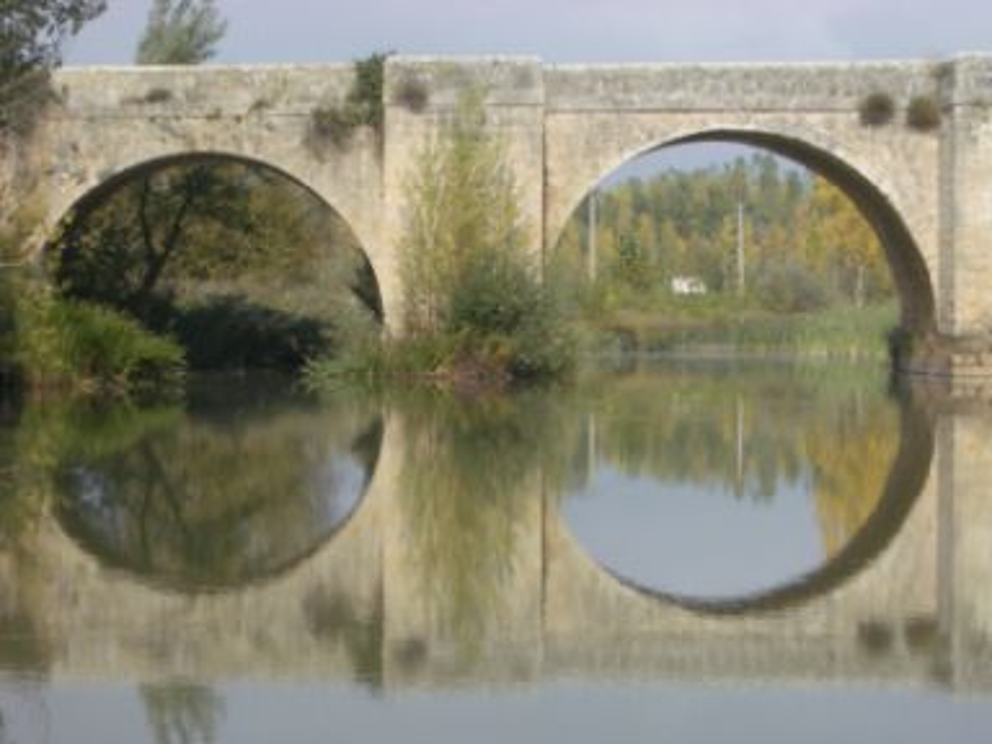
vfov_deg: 14.1
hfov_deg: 18.7
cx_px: 496
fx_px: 3009
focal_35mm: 105
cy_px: 372
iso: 100
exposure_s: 1/320
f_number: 7.7
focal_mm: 17.4
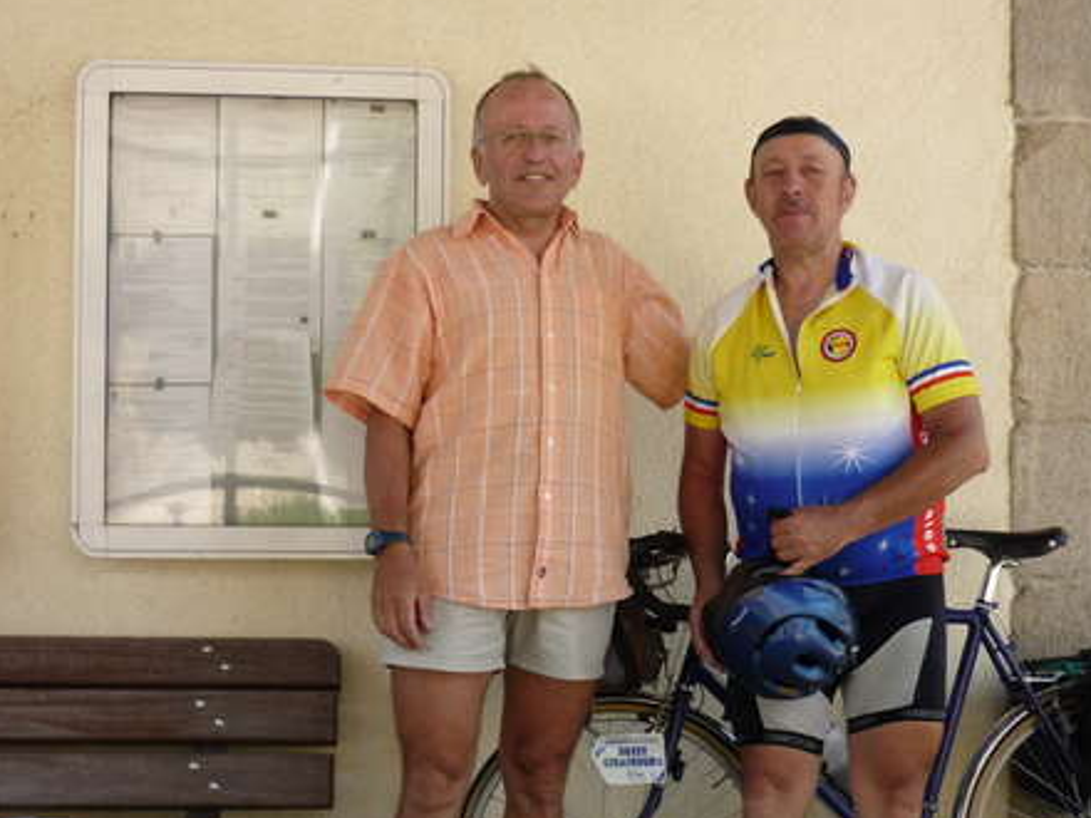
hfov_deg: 42.1
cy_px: 498
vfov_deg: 32.1
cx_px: 516
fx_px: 1418
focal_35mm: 45
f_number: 2.8
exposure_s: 1/125
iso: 80
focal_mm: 5.5
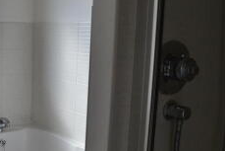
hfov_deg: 33.0
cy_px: 99
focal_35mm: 56
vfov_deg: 24.1
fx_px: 350
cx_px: 5
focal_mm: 18
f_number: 8
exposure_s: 1/80
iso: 400
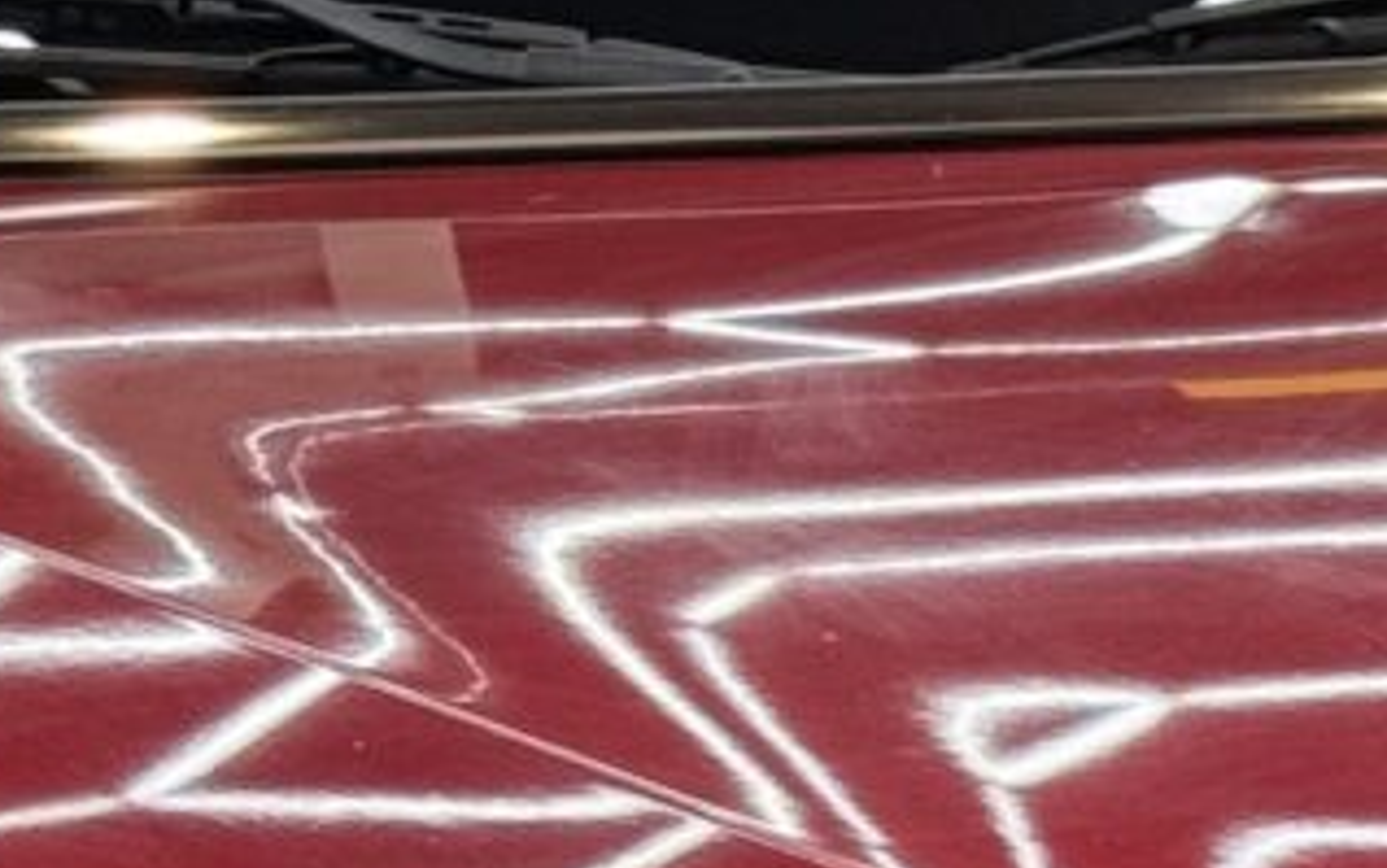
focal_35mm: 288
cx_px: -118
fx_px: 10890
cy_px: 1732
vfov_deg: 4.5
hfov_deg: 7.2
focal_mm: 6.76
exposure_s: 1/100
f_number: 1.78
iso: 64
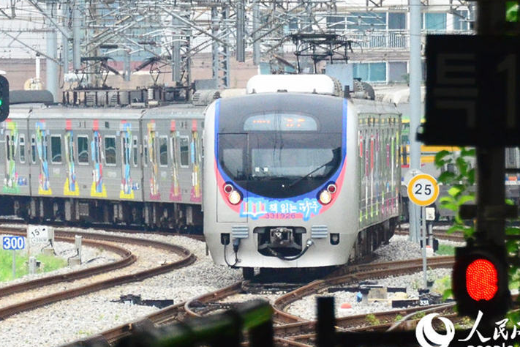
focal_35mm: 285
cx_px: 265
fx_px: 4116
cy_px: 176
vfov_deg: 4.8
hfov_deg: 7.2
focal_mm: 180
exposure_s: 1/2500
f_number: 6.3
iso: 1600
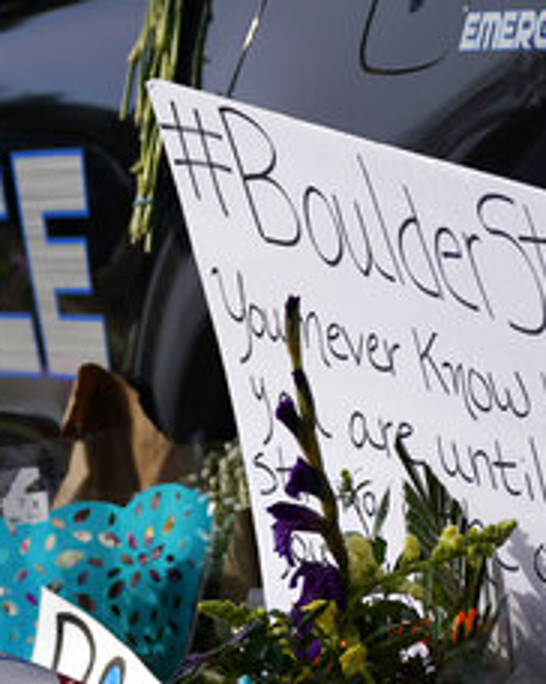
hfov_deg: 3.7
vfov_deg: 4.6
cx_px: 294
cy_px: 380
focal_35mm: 417
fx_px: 8434
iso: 200
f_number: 5.6
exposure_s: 1/2000
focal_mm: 198
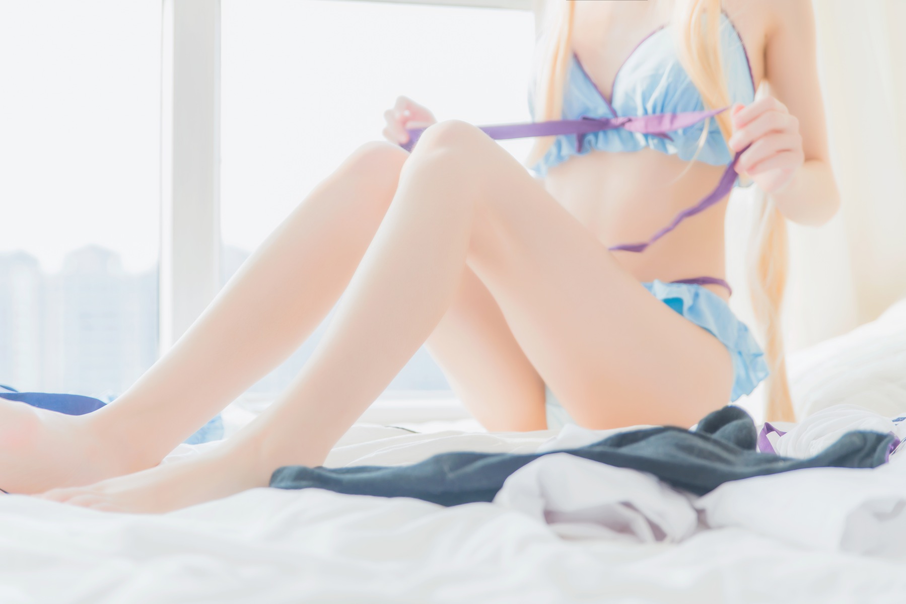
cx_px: 453
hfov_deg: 31.9
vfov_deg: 21.6
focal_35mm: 63
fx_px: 1586
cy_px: 302
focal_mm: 63
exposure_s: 1/100
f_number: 2.8
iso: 160
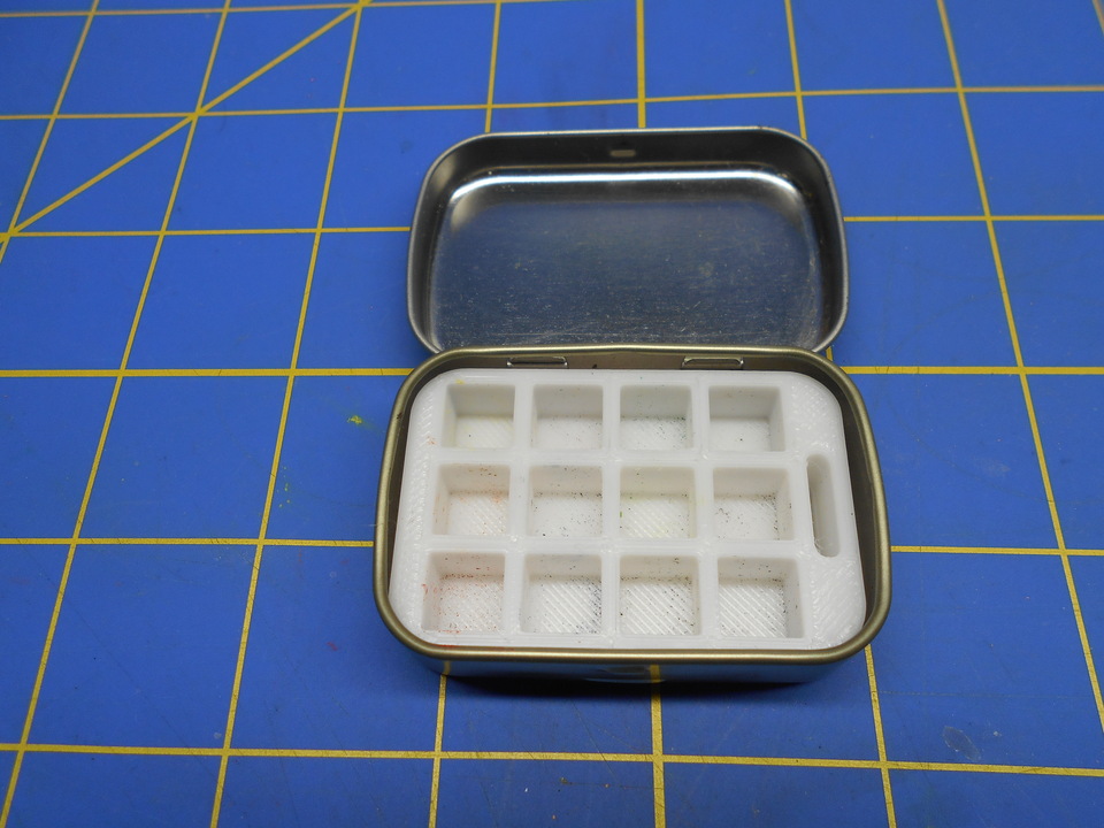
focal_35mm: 26
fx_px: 829
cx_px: 552
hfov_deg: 67.3
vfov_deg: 53.1
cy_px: 414
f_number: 3.2
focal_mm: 4.6
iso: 80
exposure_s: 1/160
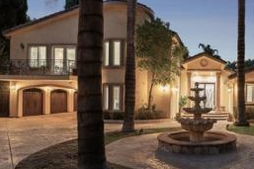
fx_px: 207
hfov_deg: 58.0
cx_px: 205
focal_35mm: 29
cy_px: 95
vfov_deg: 44.3
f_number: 8
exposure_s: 4
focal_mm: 16.8
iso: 160
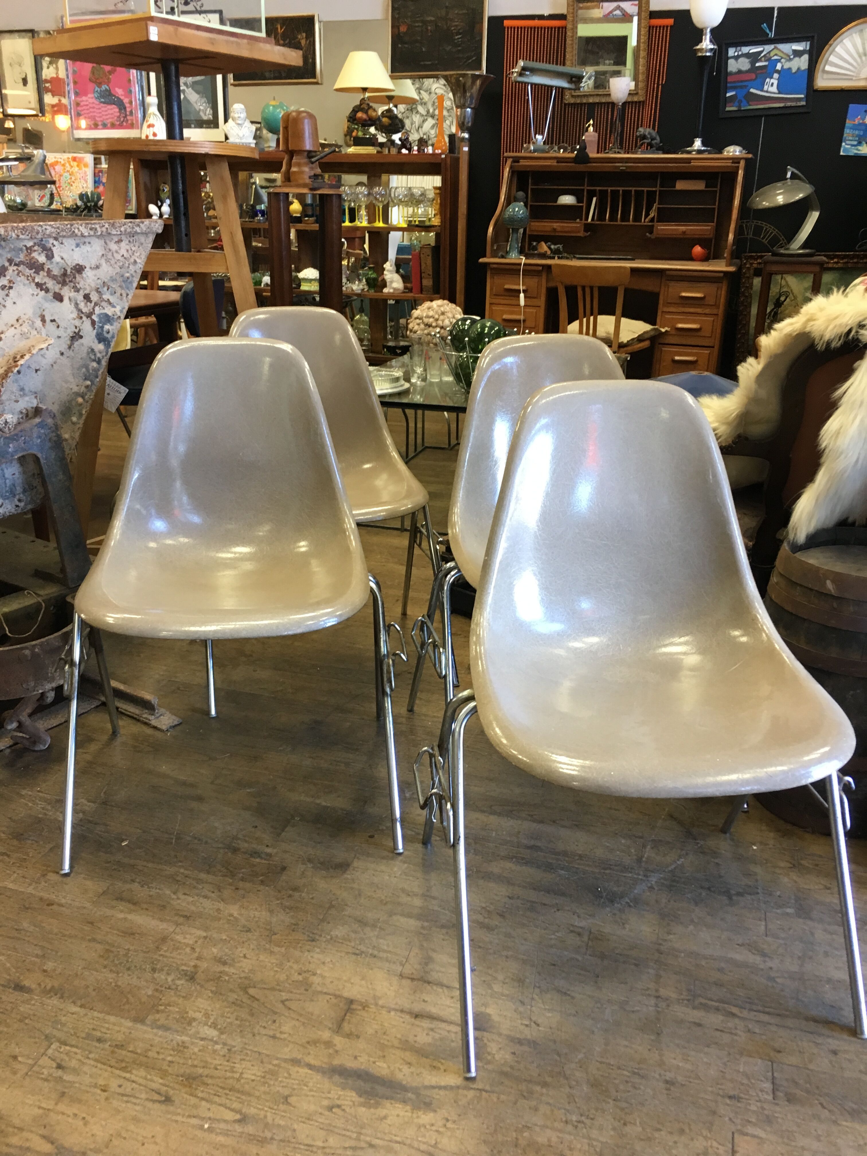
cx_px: 434
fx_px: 968
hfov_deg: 48.2
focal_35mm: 29
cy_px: 578
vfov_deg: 61.7
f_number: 2.2
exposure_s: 1/33
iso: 125
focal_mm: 4.15
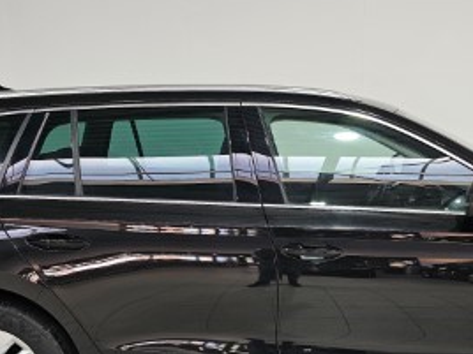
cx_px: 279
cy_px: 284
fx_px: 752
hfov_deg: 34.8
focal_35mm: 55
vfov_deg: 26.1
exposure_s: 1/100
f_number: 1.7
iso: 80
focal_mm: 6.3
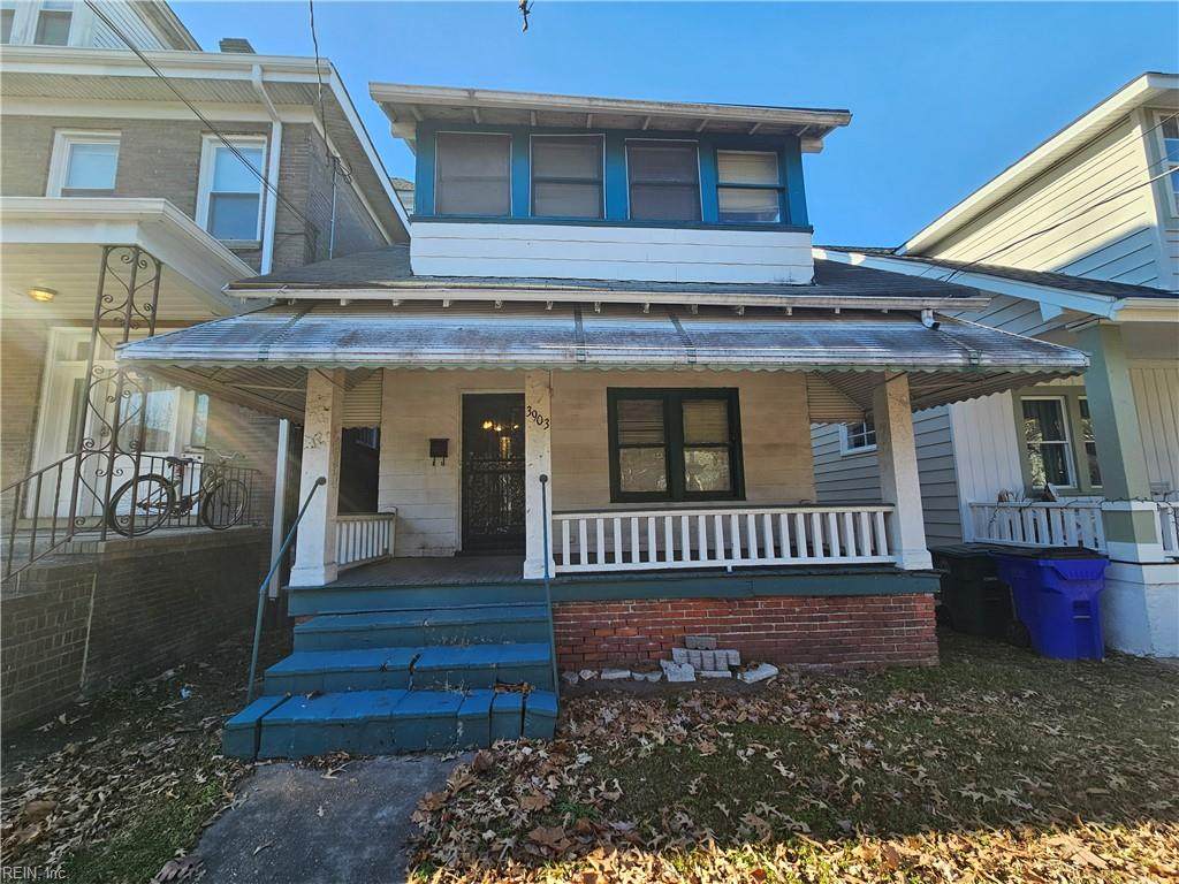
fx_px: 443
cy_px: 442
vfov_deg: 89.9
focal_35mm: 13
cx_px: 590
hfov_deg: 106.2
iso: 50
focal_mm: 2.2
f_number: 2.2
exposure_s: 1/450
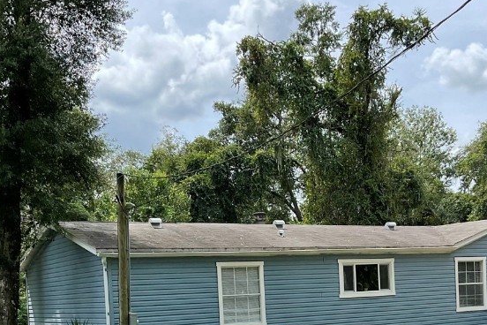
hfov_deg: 35.4
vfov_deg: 23.3
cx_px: 318
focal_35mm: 56
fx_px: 757
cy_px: 316
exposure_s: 1/700
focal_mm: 3
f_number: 1.8
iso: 16
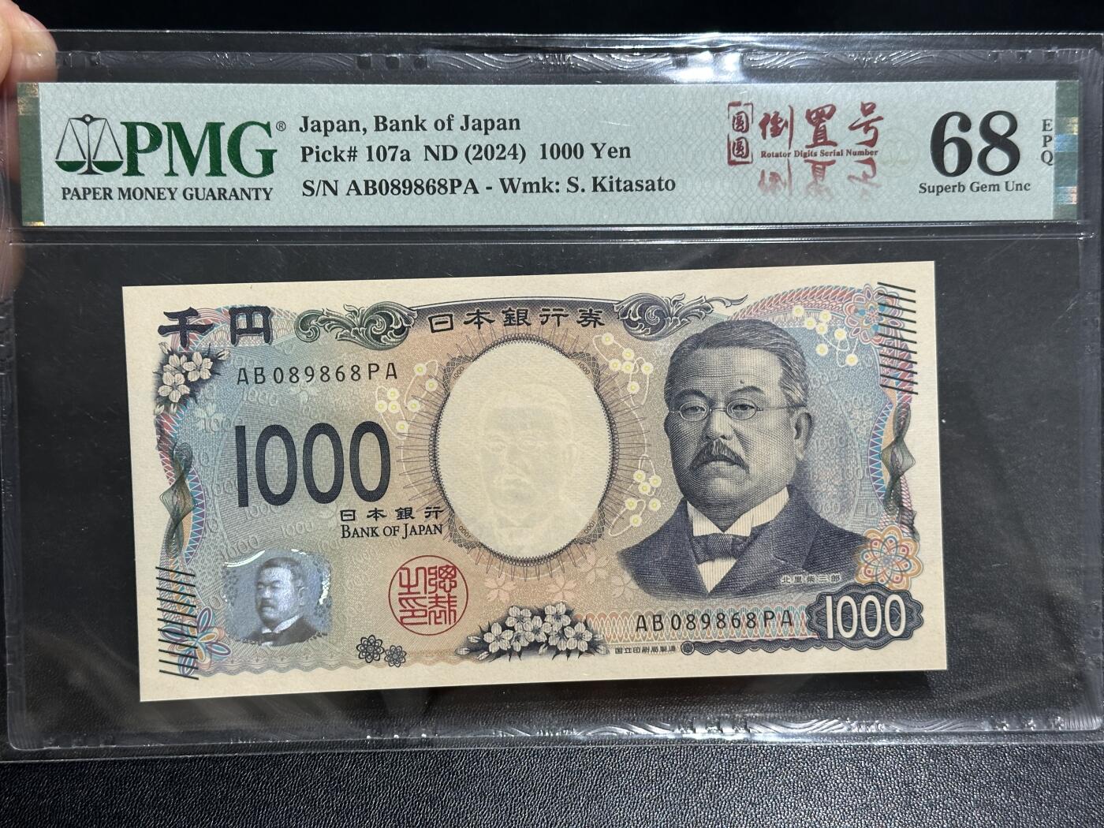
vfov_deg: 30.3
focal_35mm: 48
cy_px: 414
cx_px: 552
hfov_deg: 39.7
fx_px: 1531
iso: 125
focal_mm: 6.86
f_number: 1.78
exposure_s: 1/50
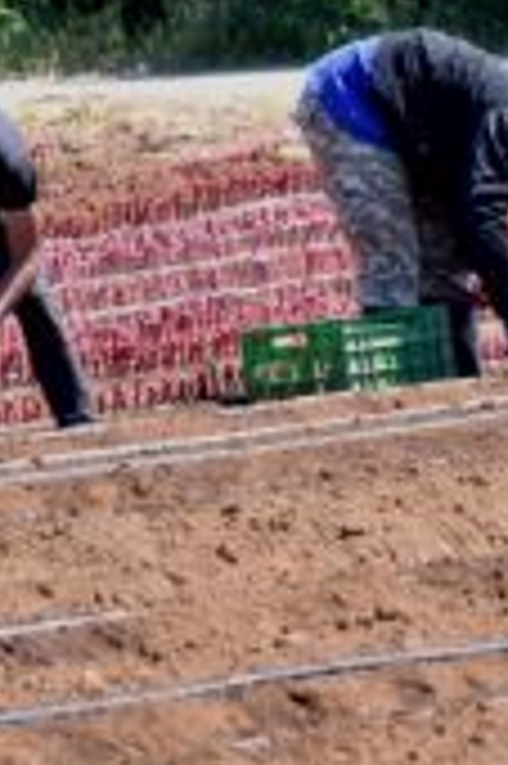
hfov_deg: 1.7
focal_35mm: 793
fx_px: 16818
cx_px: 180
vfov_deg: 2.6
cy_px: -29
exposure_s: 1/160
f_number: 5.6
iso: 100
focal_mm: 140
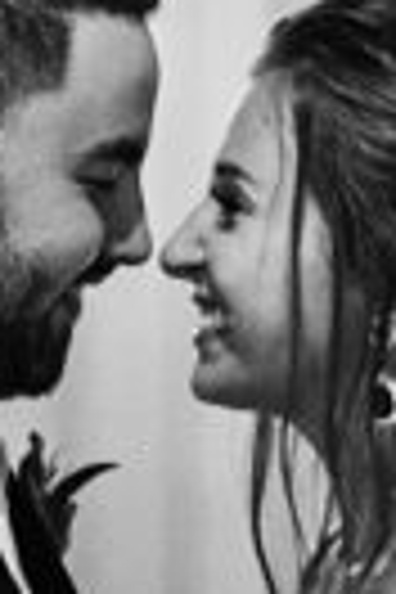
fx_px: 10840
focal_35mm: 657
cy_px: 1192
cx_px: 104
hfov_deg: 2.1
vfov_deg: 3.1
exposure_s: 1/320
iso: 1250
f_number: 2
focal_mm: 85
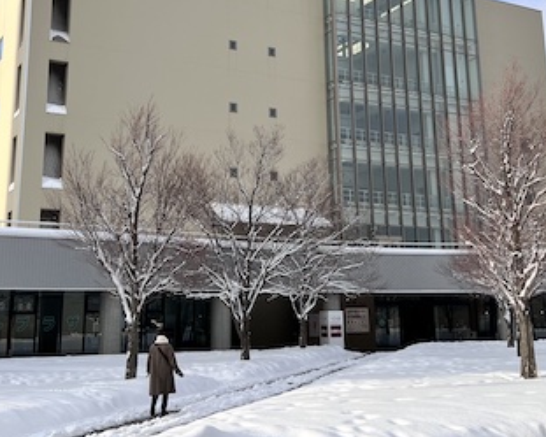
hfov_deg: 38.0
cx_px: 274
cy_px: 112
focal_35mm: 49
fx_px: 792
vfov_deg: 30.4
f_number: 1.5
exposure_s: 1/3460
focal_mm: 5.7
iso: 50
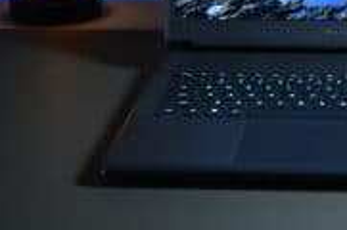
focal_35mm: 95
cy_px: 6
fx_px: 914
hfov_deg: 20.9
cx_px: 328
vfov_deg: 14.1
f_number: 7.1
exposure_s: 1/50
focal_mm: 44
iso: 1600
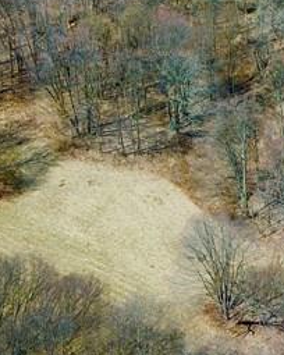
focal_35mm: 102
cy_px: 49
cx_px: 370
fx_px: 1072
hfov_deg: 14.5
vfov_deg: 18.6
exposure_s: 1/863
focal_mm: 4.73
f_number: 2.2
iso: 100
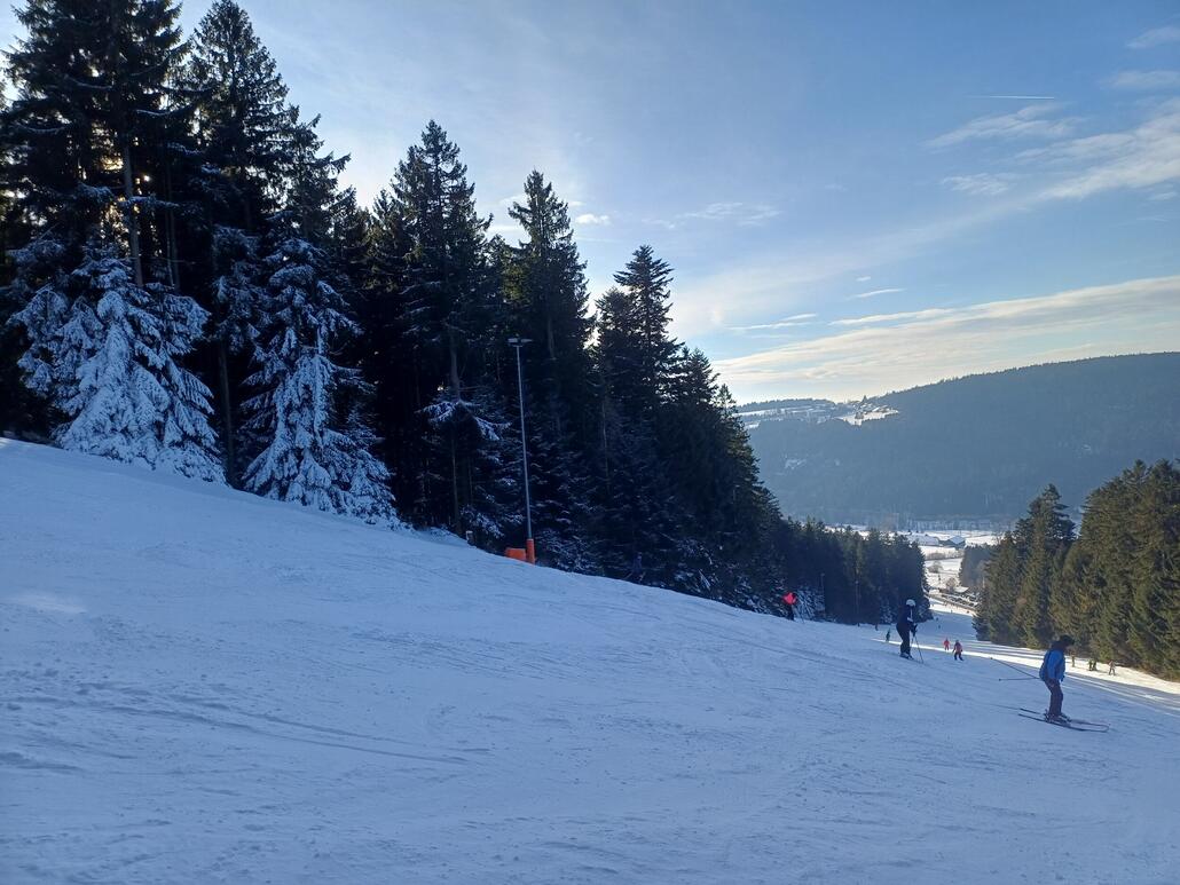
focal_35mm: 25
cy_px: 442
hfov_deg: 69.4
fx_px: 852
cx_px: 590
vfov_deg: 54.9
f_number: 1.8
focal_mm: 4.65
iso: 50
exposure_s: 1/1353
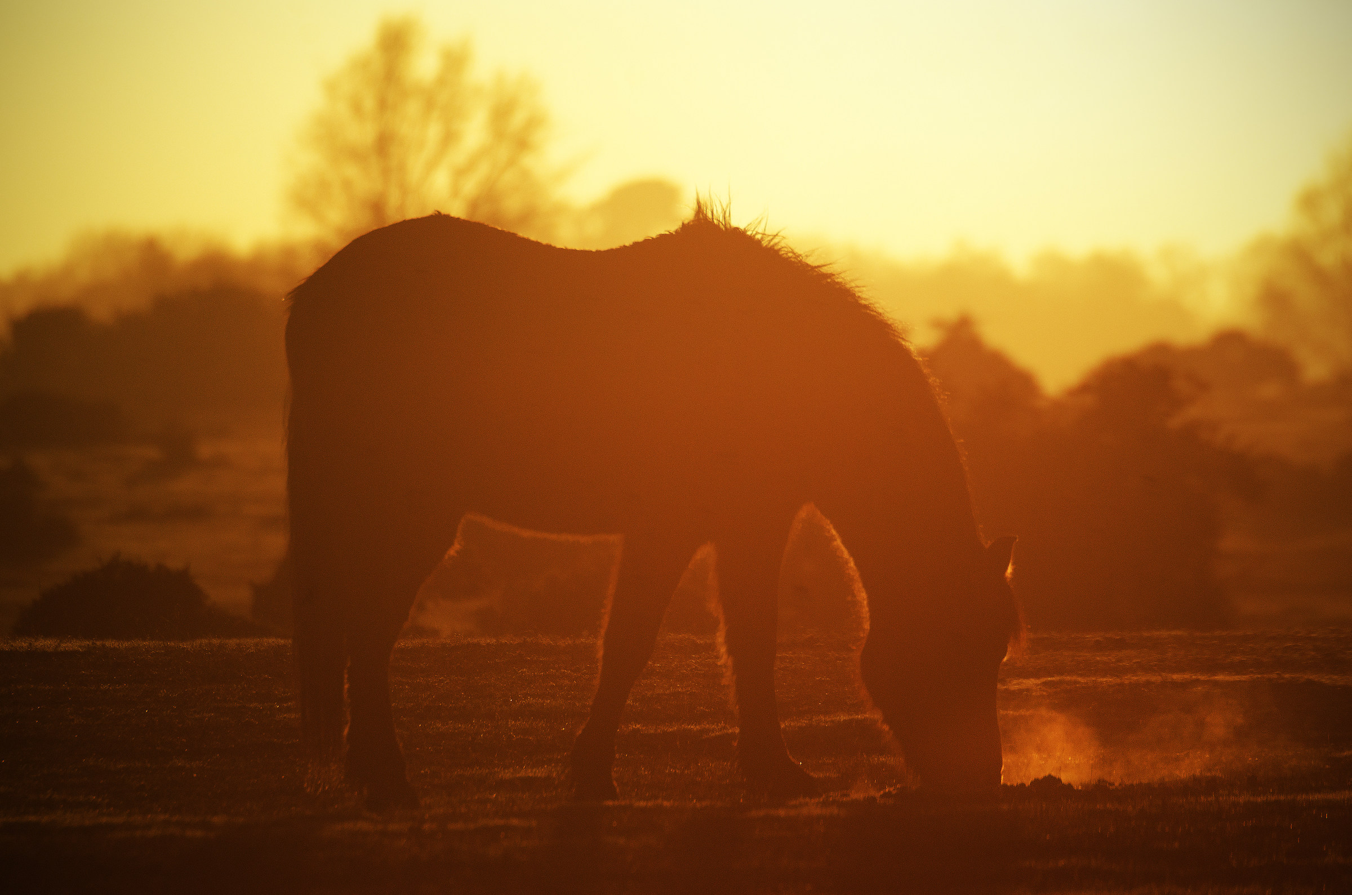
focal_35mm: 600
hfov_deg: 3.4
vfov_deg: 2.3
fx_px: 22484
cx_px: 676
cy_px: 448
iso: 320
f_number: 8
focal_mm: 400
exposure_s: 1/5000
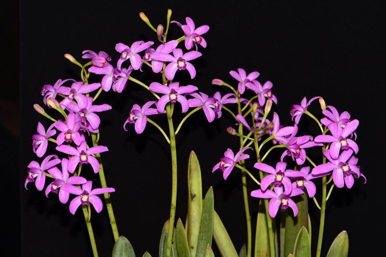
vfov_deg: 13.0
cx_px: 193
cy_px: 128
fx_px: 1125
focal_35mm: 105
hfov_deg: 19.5
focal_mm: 105
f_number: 13
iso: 400
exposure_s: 1/60
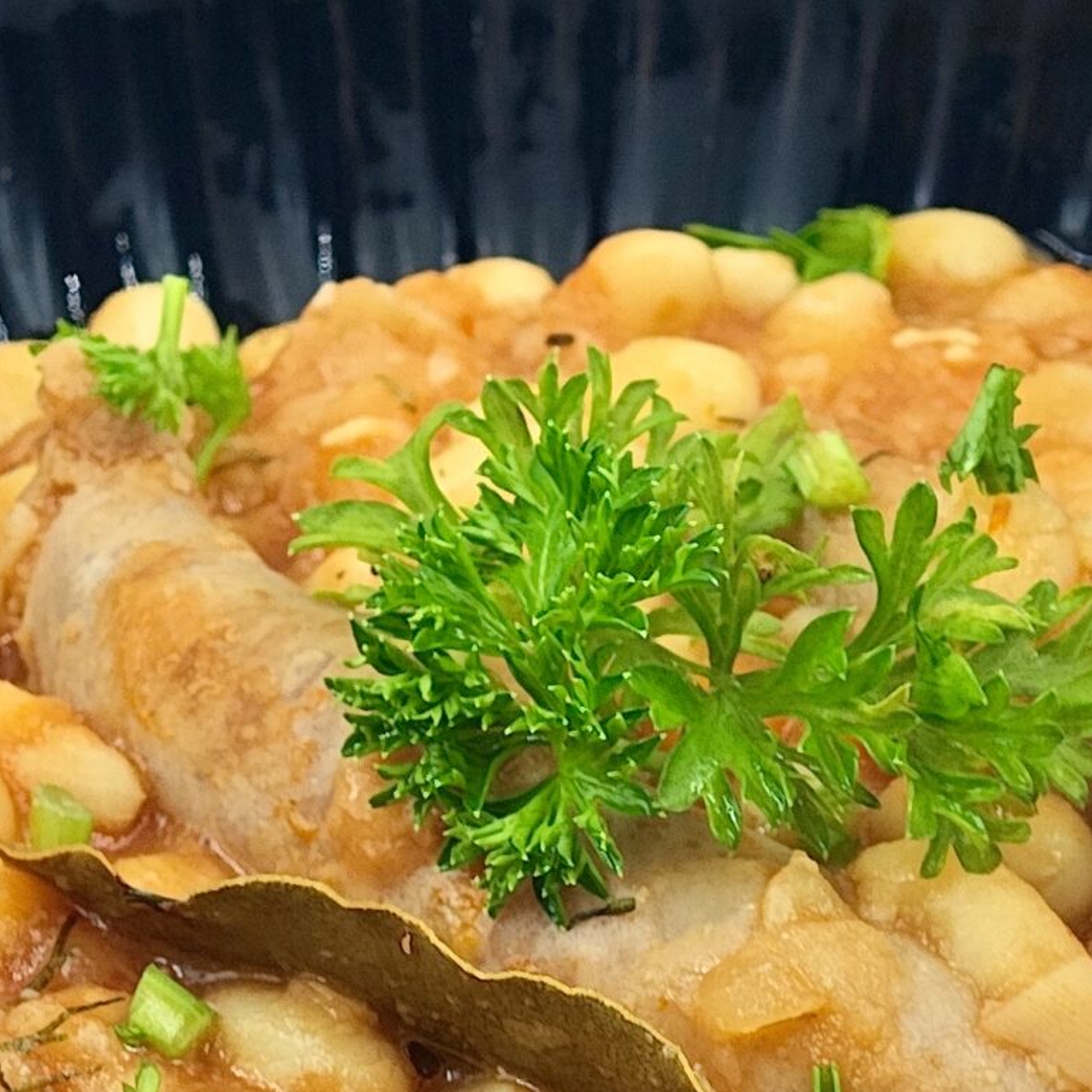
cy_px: 996
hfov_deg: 9.9
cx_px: 720
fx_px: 6282
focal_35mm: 176
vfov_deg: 9.9
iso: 100
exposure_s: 1/100
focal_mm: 9
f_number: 2
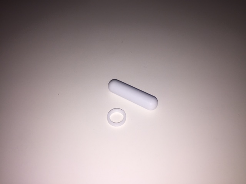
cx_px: 123
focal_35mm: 29
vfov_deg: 48.2
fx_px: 206
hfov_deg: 61.7
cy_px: 92
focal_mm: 4.15
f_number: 2.2
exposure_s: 1/527
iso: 32
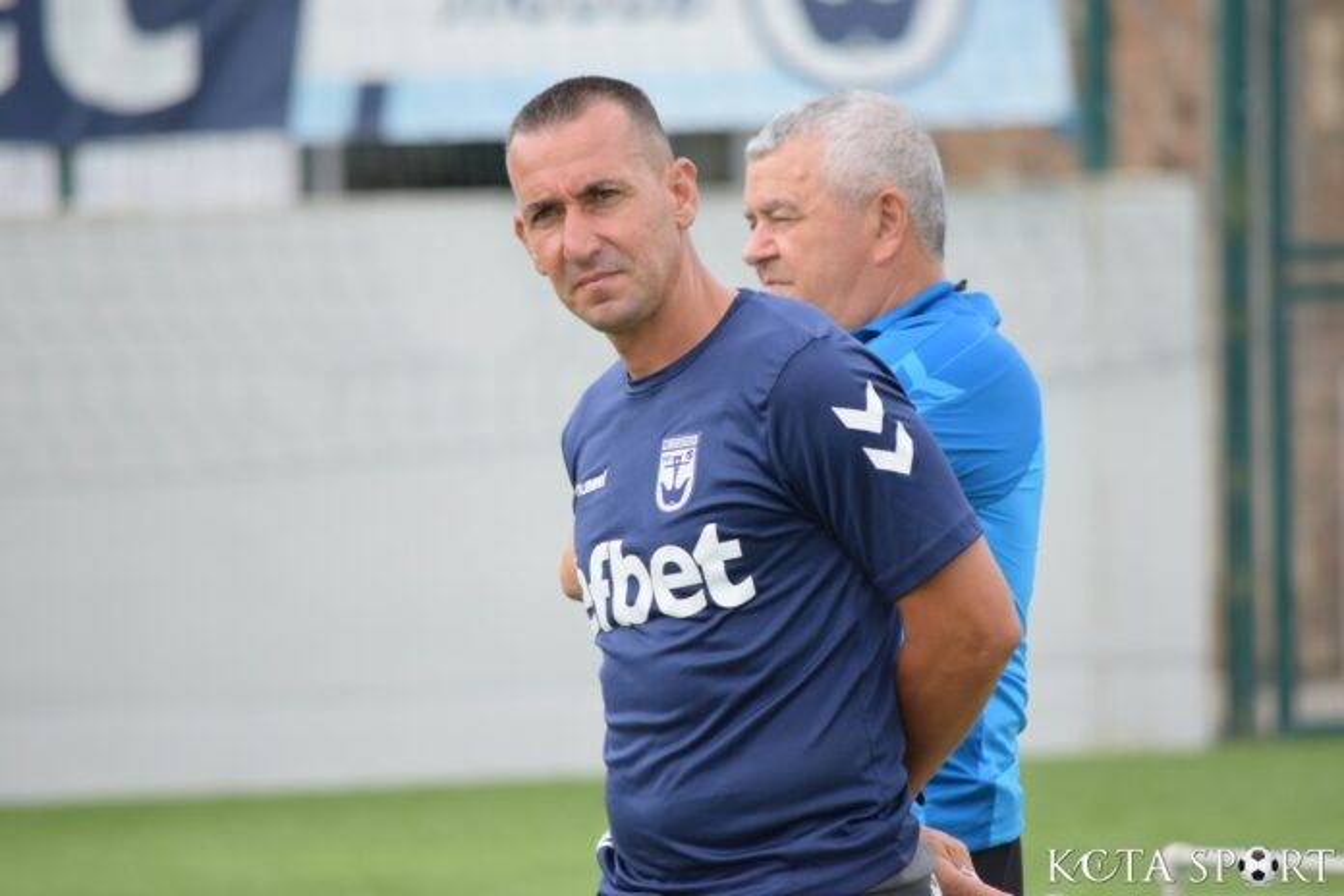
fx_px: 16799
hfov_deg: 4.6
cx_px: 672
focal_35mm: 450
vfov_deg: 3.1
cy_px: 448
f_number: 5.6
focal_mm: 300
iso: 800
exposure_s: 1/1000
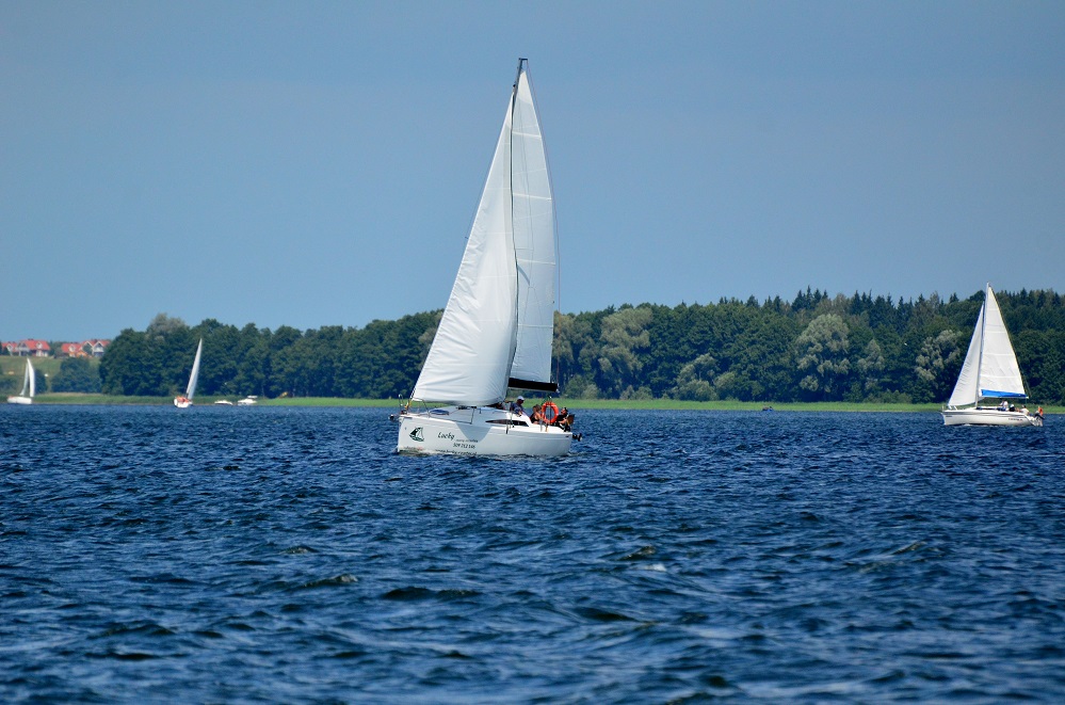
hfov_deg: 4.6
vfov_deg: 3.0
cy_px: 352
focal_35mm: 450
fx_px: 13281
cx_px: 532
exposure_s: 1/8000
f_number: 5.6
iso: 1250
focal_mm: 300
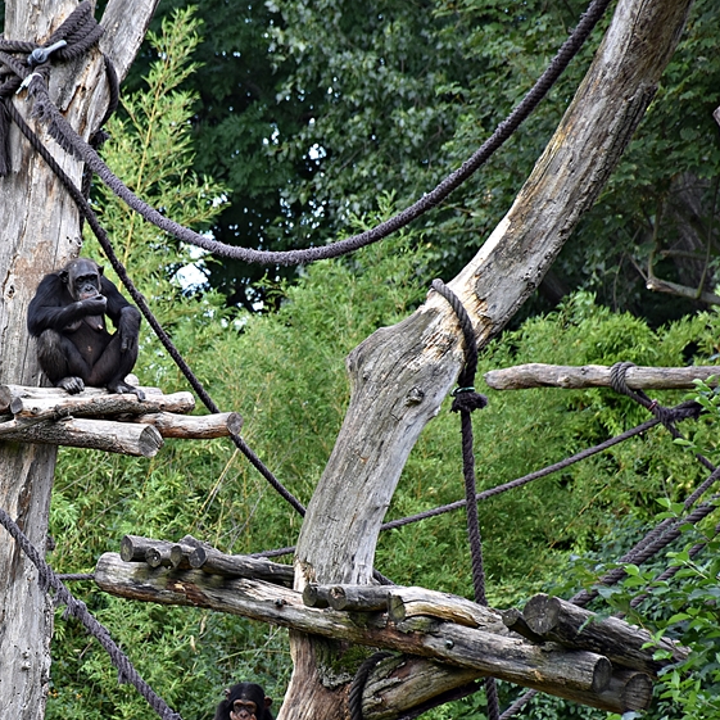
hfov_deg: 5.4
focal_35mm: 326
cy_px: 427
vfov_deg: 5.4
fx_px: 7671
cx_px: 100
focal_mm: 140
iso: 400
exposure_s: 1/250
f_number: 5.6
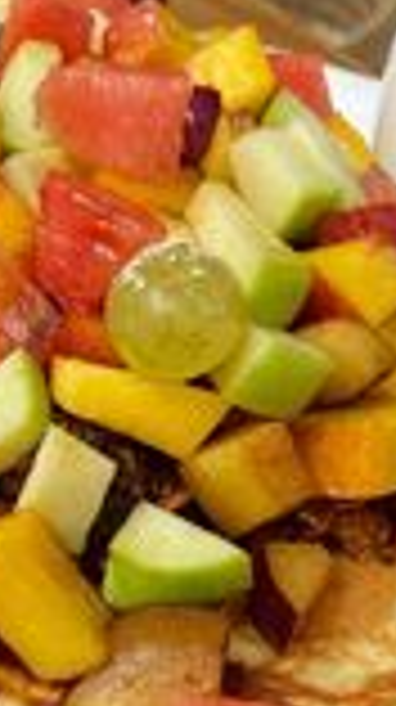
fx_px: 1441
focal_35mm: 77
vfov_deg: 27.4
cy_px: 247
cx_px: 76
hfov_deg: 15.5
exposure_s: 1/620
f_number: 1.8
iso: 32
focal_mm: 4.25
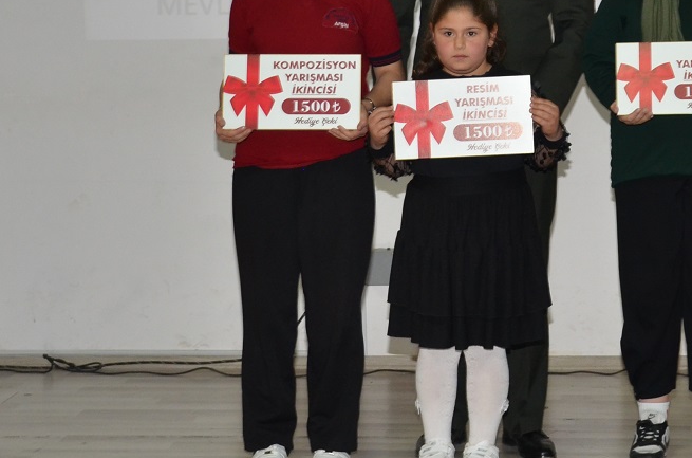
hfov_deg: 18.5
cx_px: 539
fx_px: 2109
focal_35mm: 110
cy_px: 53
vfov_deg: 12.3
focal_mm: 32
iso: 800
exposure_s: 1/60
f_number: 4
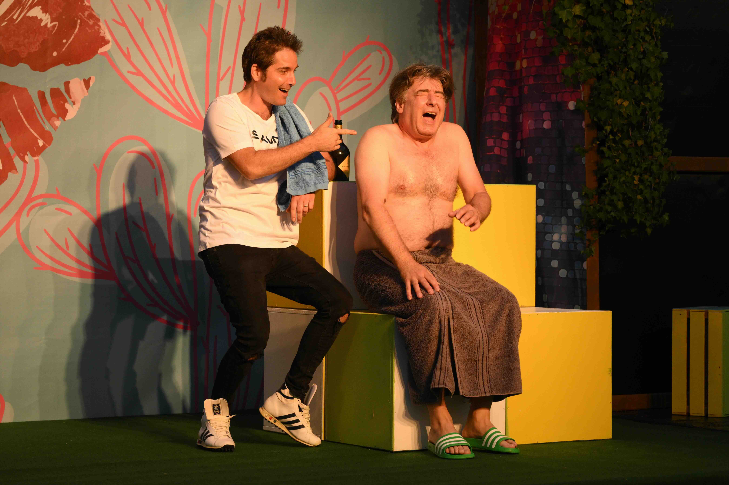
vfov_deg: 13.8
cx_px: 364
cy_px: 242
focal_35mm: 99
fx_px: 2004
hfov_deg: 20.6
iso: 900
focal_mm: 66
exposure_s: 1/400
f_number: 4
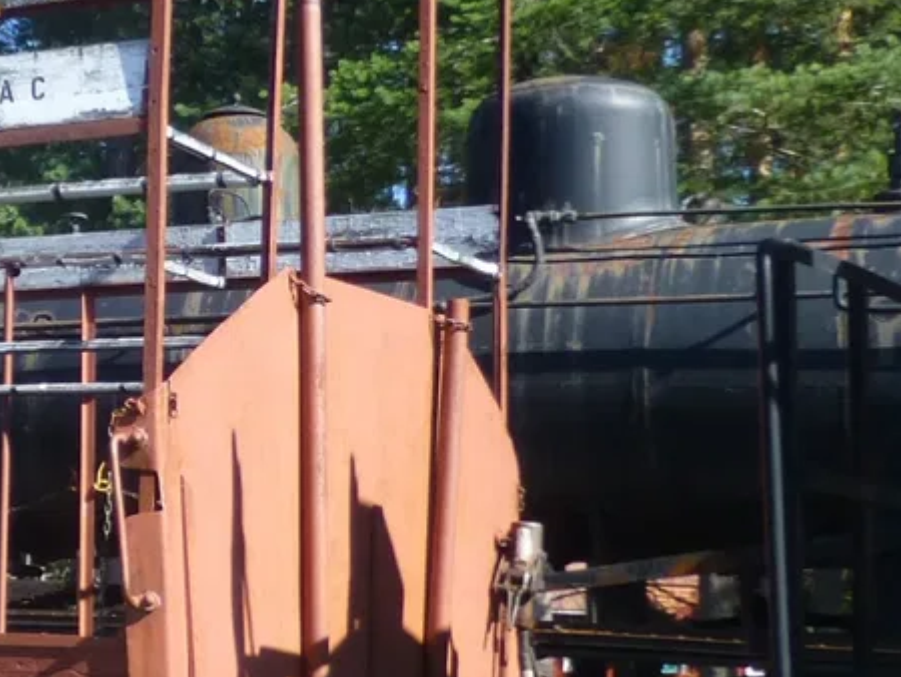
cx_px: -669
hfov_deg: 17.1
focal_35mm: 96
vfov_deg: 15.4
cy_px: 308
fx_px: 2500
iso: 100
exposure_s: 1/400
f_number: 4
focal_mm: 4.8
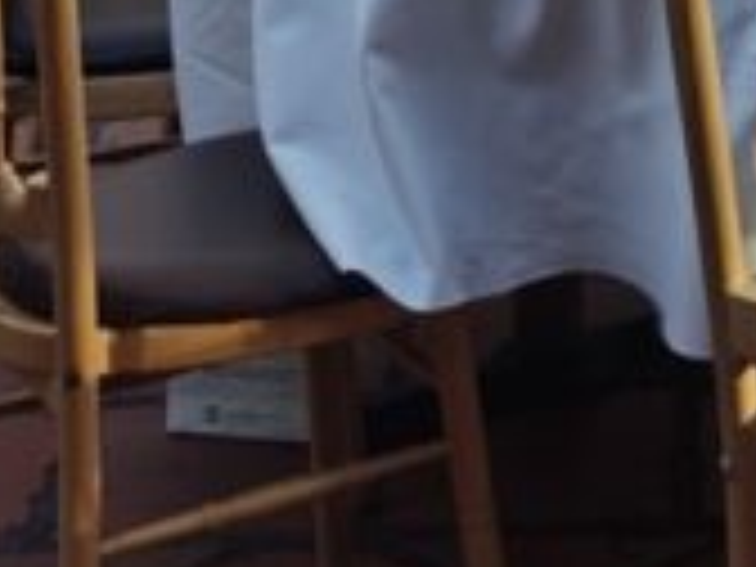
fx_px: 3058
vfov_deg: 8.8
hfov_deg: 13.8
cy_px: -1102
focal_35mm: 140
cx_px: 850
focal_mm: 6.06
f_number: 1.6
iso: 50
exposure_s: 1/141
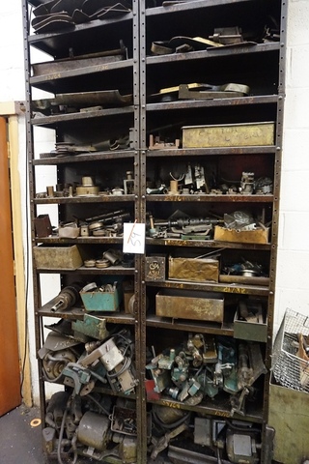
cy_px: 232
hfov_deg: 53.1
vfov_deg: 73.7
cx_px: 154
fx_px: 309
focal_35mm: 24
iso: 3200
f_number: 3.5
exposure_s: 1/30
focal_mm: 16
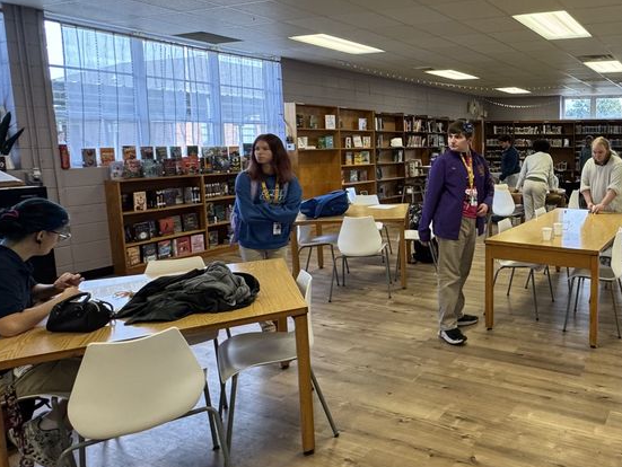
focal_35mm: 26
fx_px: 467
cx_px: 531
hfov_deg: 59.7
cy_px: 195
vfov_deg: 52.9
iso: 320
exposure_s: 1/120
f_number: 2.2
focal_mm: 2.22
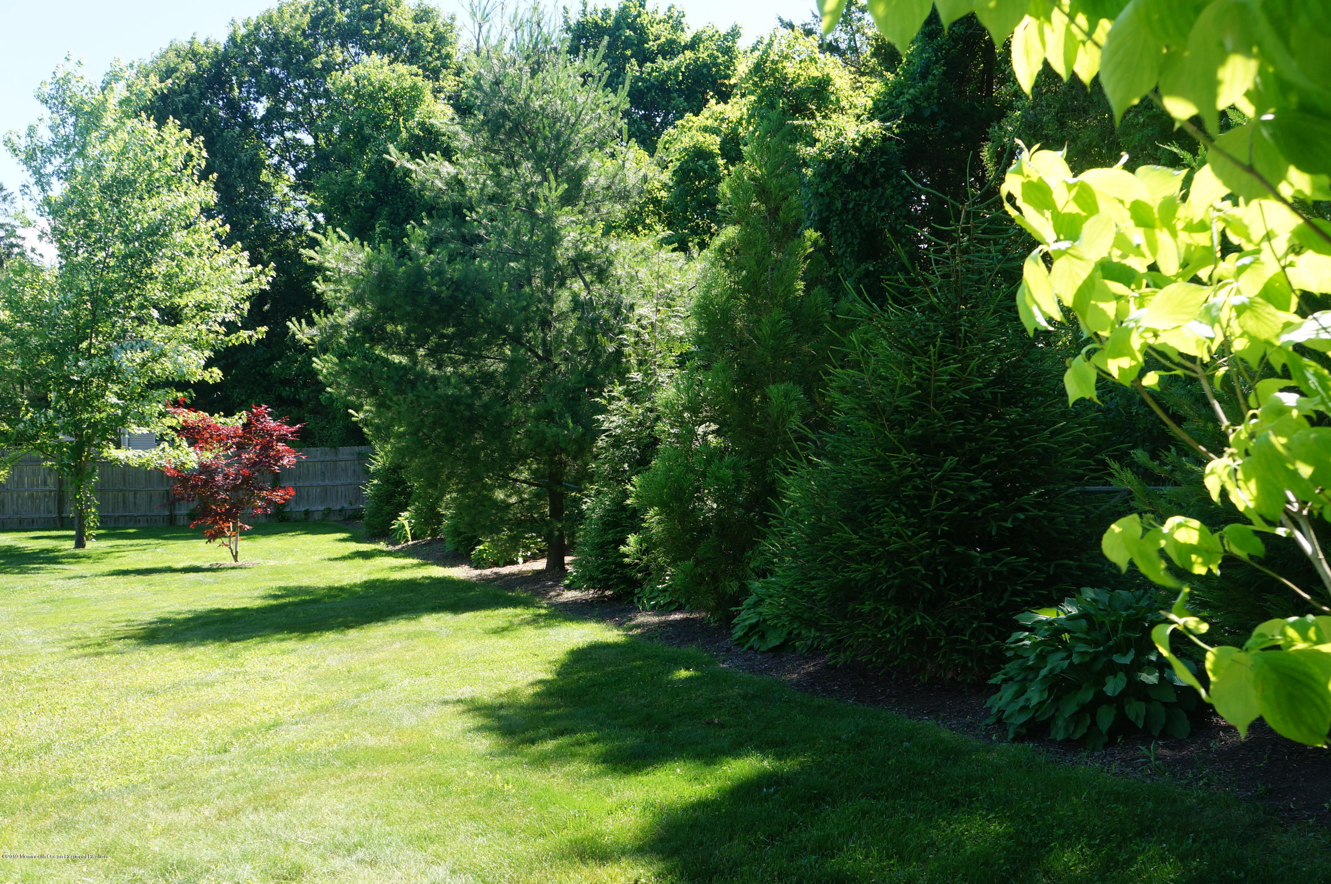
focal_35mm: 34
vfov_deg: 38.3
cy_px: 442
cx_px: 666
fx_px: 1274
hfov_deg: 55.2
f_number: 6.3
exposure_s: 1/160
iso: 200
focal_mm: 23
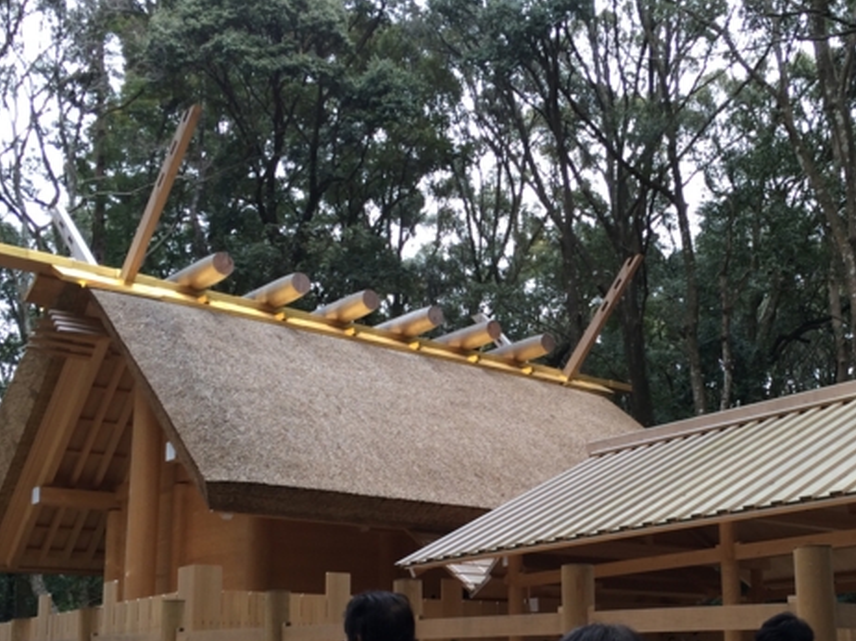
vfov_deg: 27.6
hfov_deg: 36.3
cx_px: 597
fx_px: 1285
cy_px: 480
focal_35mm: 52
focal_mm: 4.12
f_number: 2.2
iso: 50
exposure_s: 1/60
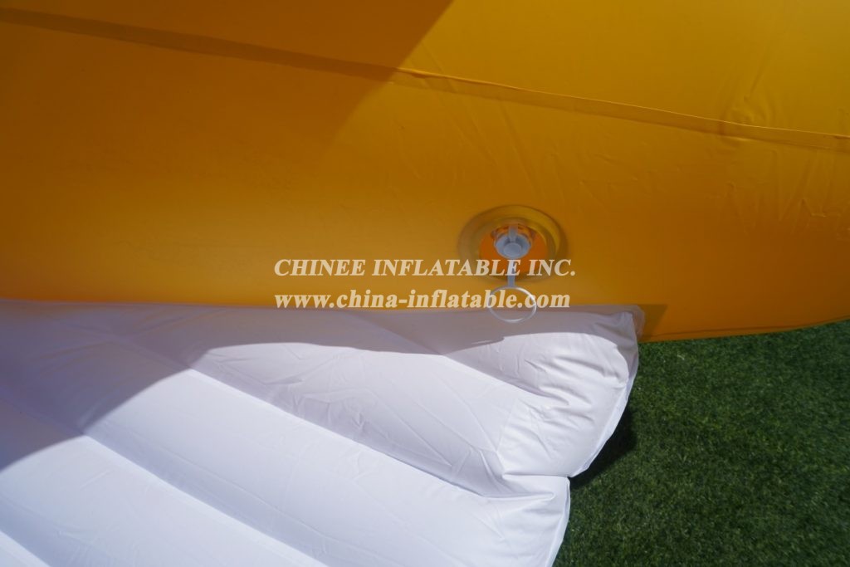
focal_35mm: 24
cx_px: 425
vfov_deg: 53.1
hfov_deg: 73.7
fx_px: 567
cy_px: 284
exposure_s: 1/640
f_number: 8
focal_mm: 16
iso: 100
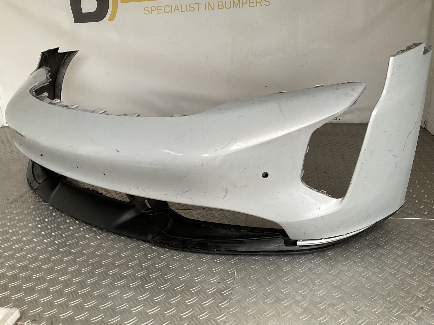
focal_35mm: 29
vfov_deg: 48.2
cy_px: 162
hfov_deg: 61.7
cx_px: 217
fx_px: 364
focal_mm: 3
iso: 64
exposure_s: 1/60
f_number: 1.8
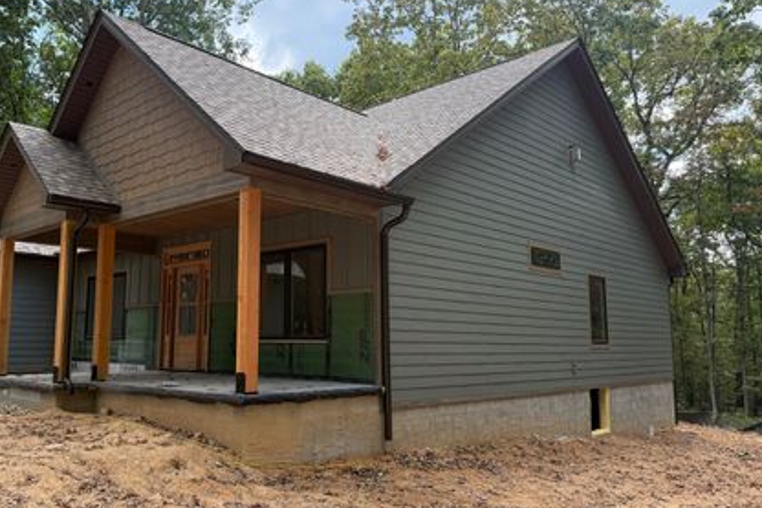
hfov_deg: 61.5
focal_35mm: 30
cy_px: 261
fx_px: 635
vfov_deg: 43.6
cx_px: 310
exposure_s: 1/735
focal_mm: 6.76
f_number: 1.78
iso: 100
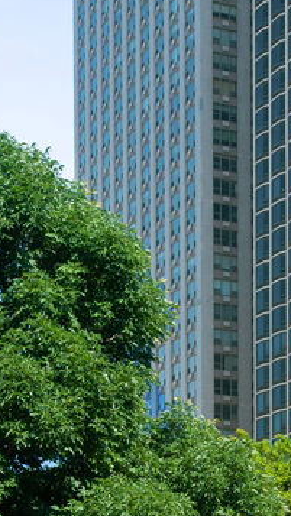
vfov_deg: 18.2
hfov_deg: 10.4
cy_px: -39
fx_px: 1563
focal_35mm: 114
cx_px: 408
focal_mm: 24
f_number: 11
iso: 200
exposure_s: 1/160
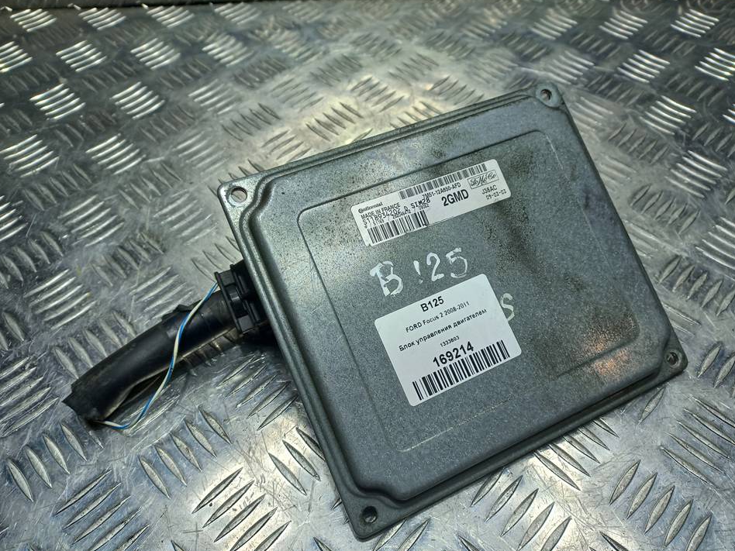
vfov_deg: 51.3
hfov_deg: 65.3
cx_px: 385
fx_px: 573
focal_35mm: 27
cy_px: 288
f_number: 1.8
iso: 32
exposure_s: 1/100
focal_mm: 4.6
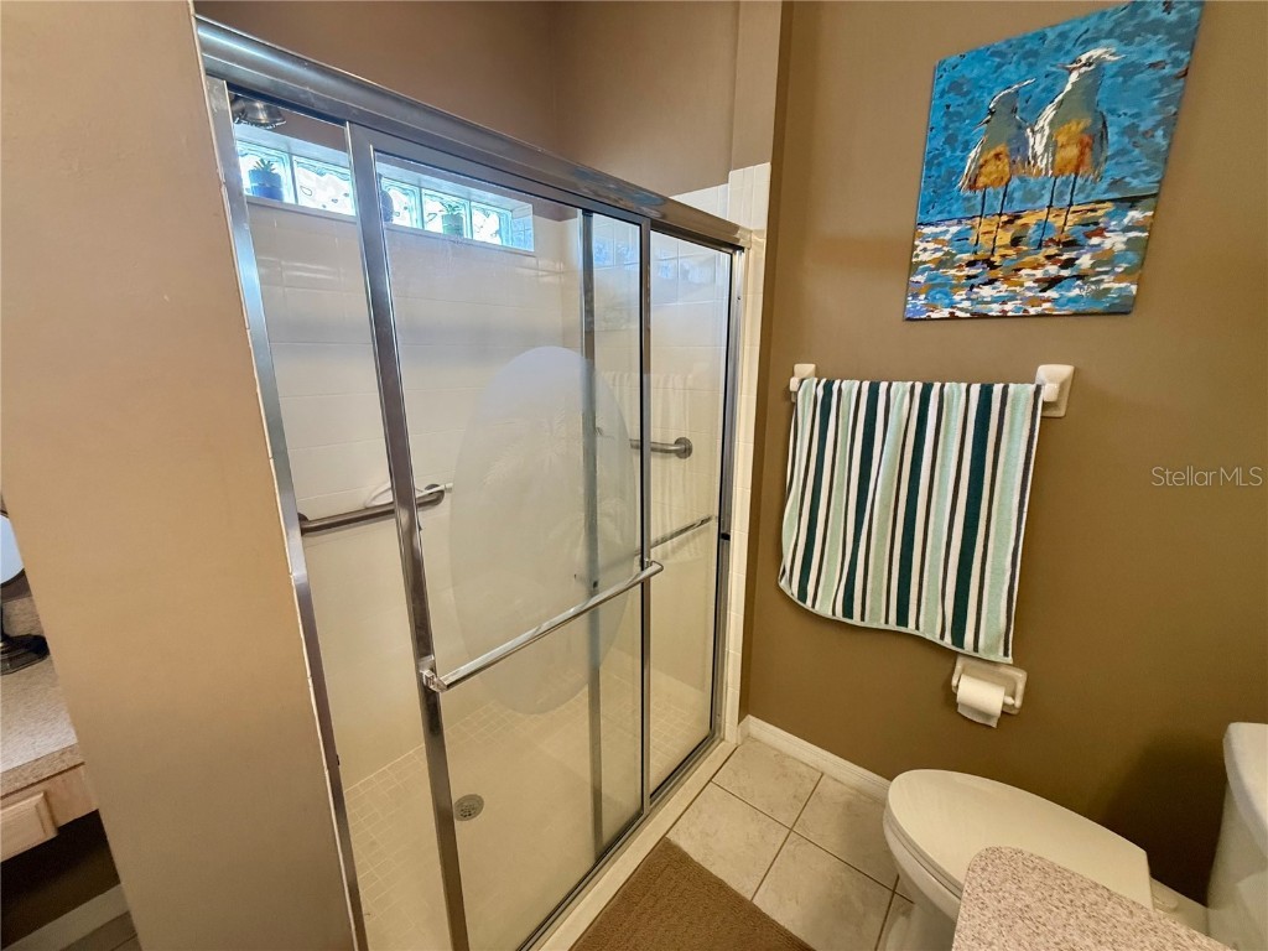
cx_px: 634
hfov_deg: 102.1
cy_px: 476
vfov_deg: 85.7
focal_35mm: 14
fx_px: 513
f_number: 2.2
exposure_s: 1/60
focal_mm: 2.22
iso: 250
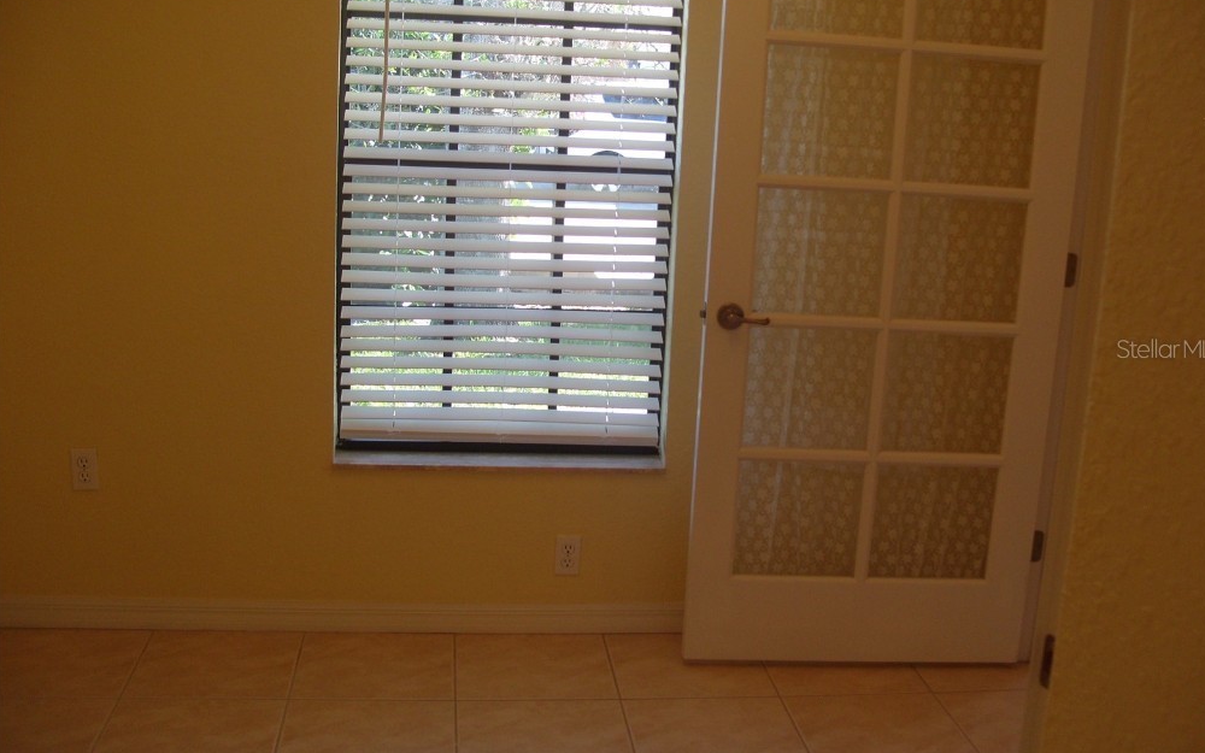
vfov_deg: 33.6
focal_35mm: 38
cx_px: 613
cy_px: 348
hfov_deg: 51.5
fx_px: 1248
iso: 80
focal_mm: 7.8
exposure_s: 1/90
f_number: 2.8
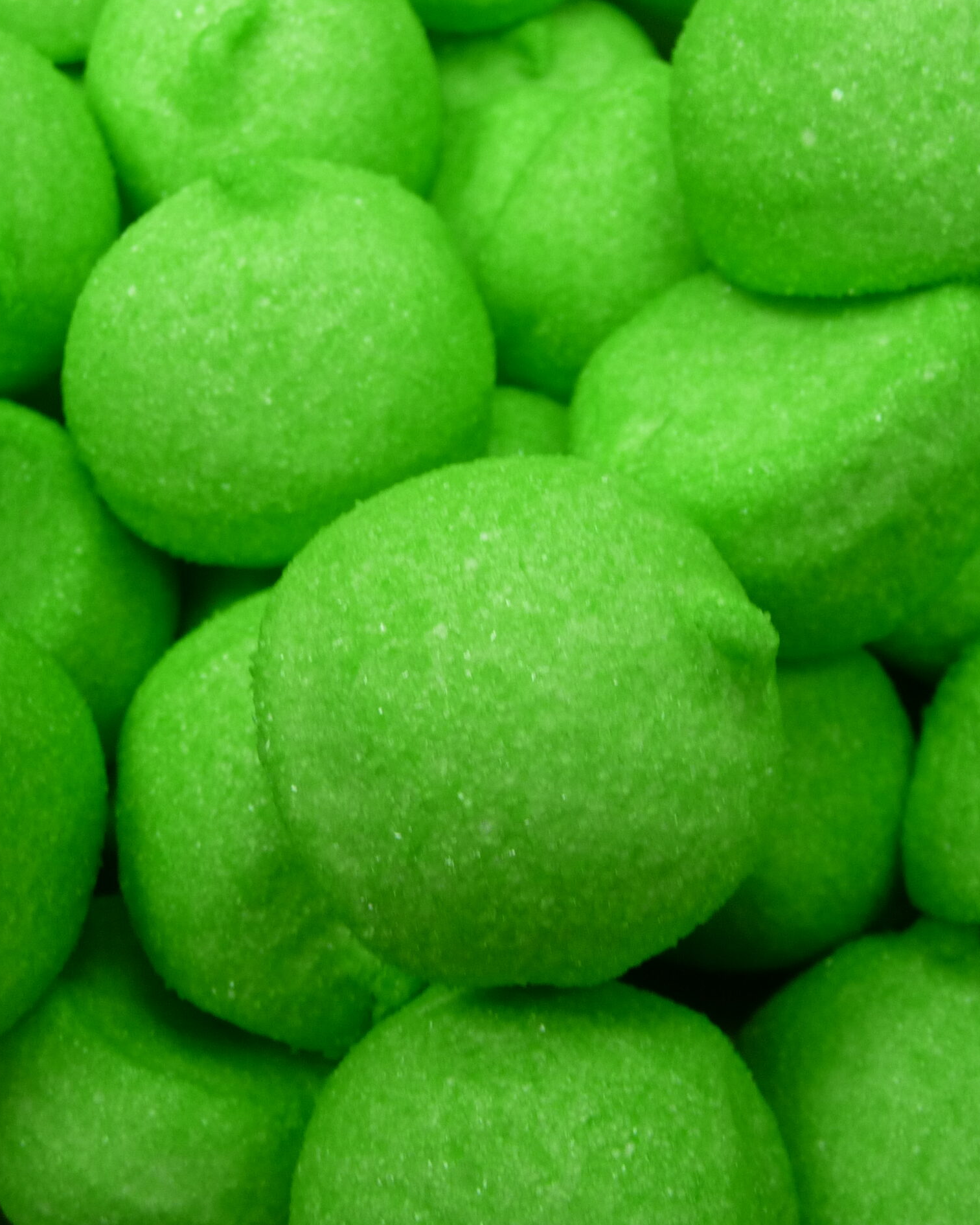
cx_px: 540
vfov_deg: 49.1
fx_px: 1341
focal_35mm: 37
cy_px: 612
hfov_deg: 40.1
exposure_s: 1/30
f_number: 3.3
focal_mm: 4.7
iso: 160
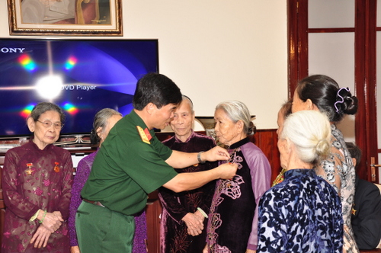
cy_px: 126
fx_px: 634
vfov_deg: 22.6
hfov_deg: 33.4
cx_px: 190
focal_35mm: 60
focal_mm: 40
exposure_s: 1/50
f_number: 4.5
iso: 500
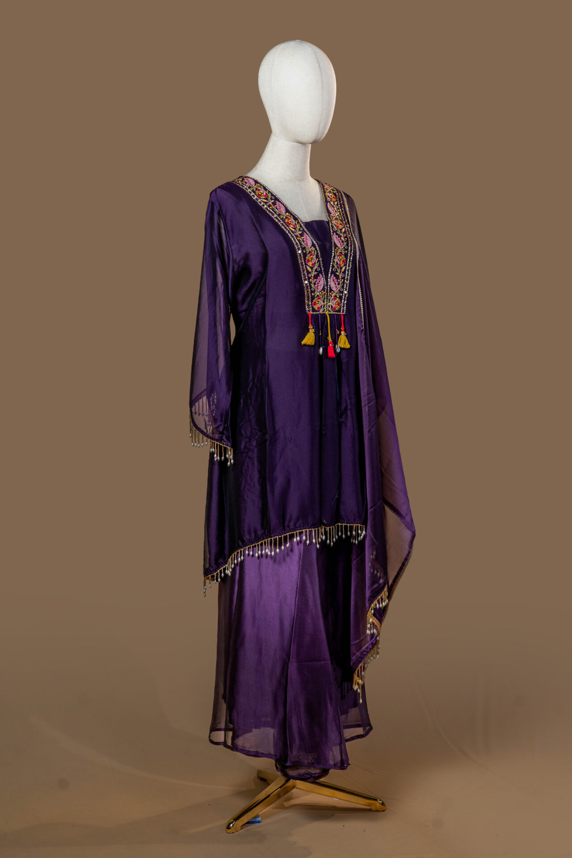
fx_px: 1239
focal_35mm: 52
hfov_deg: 26.0
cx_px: 286
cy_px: 429
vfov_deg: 38.2
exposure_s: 1/100
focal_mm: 52
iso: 100
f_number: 7.1
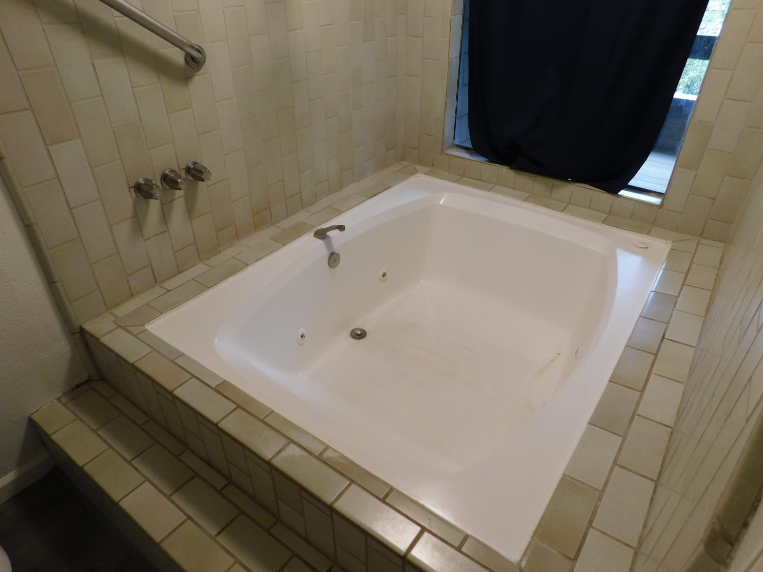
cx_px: 382
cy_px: 286
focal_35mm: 23
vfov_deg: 58.9
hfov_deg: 73.9
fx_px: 507
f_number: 3
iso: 140
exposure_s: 1/30
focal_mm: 4
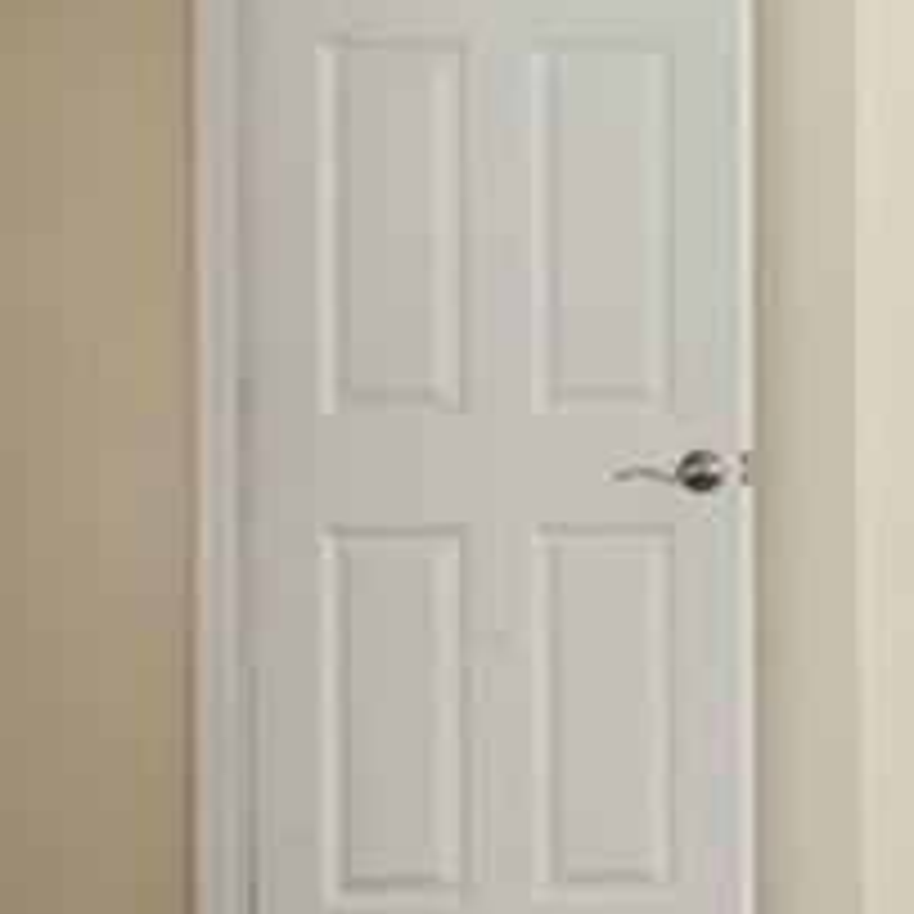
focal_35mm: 60
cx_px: 1792
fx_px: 1792
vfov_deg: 28.5
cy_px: 365
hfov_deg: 18.9
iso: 400
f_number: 8
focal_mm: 14
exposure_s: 1/2500
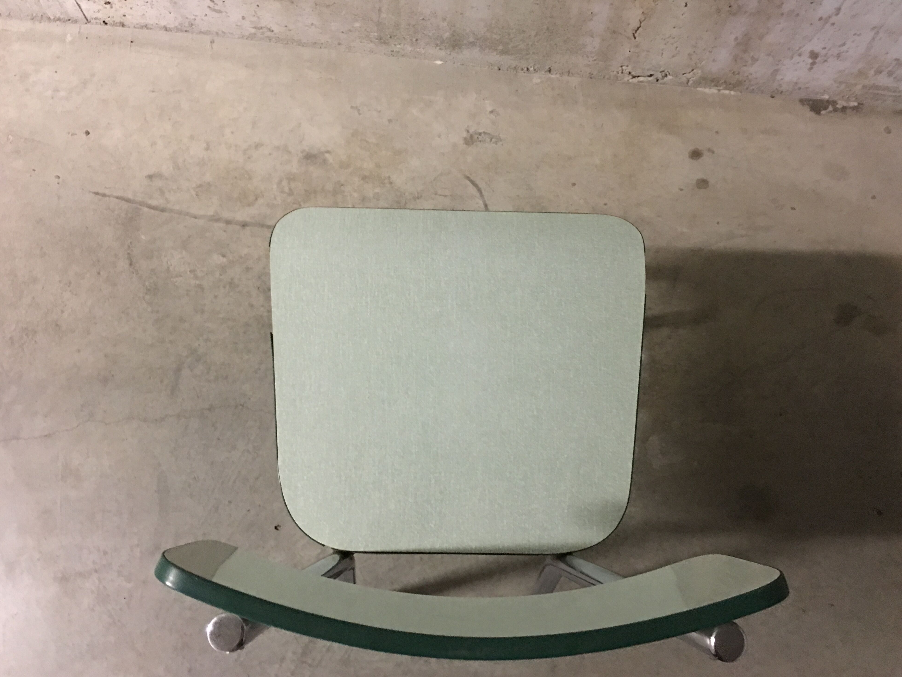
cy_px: 349
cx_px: 457
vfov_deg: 46.8
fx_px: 782
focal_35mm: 30
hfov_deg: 60.0
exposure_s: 1/4
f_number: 2.2
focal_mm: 4.15
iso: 125
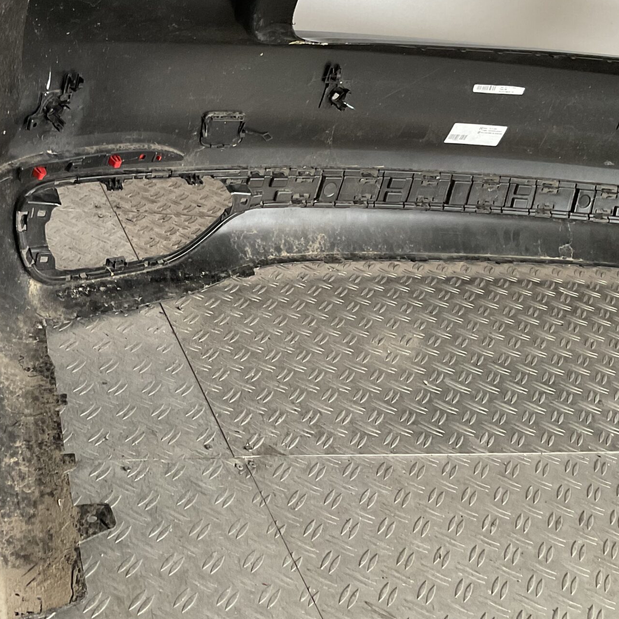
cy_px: 287
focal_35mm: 51
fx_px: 1032
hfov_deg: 32.6
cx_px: 132
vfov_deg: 33.4
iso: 125
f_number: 1.8
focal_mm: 3
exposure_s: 1/50
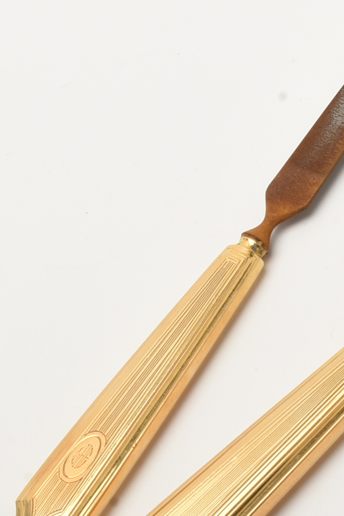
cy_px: 312
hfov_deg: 7.5
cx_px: 367
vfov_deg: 11.3
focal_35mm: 182
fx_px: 2609
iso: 100
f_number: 18
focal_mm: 42
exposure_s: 1/160
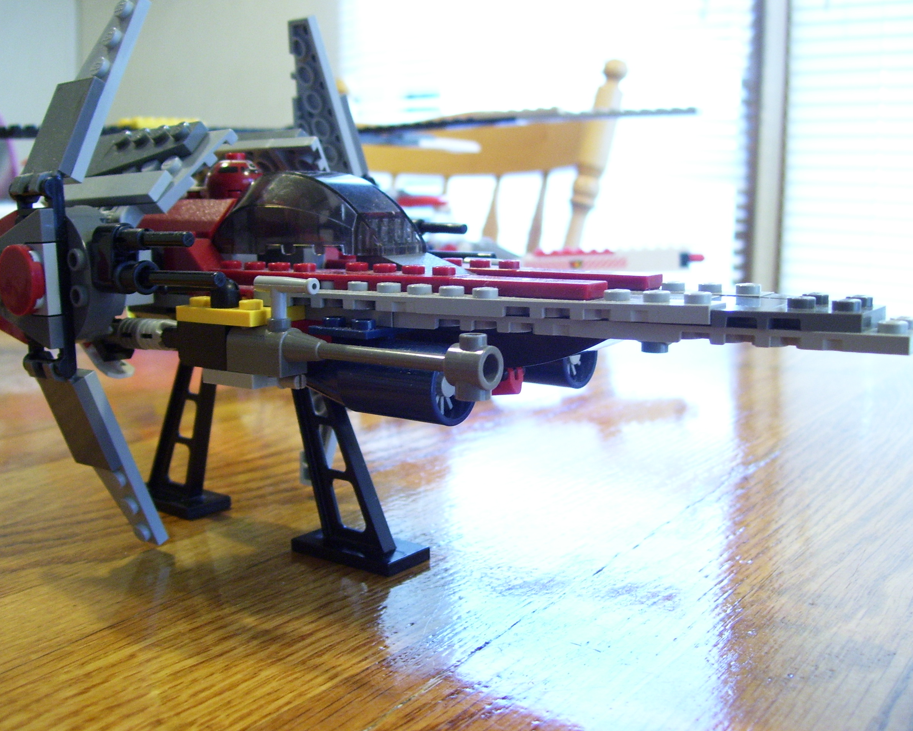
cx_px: 430
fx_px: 1054
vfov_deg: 38.2
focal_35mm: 39
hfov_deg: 46.8
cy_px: 369
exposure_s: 1/8
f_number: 2.7
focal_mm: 6
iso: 160
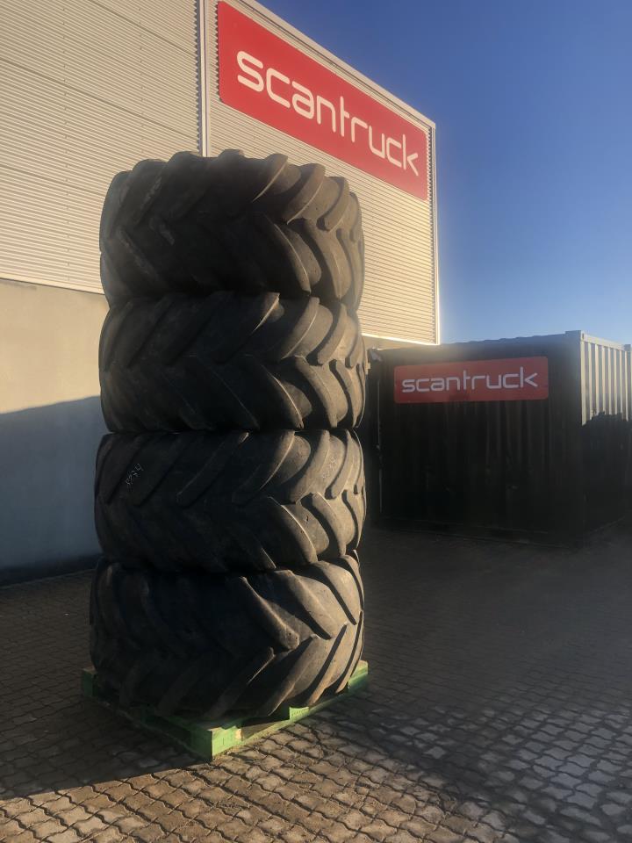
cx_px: 316
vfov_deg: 63.4
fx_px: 682
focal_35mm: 28
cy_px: 422
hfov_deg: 49.7
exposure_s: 1/787
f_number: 1.8
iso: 20
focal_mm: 3.99
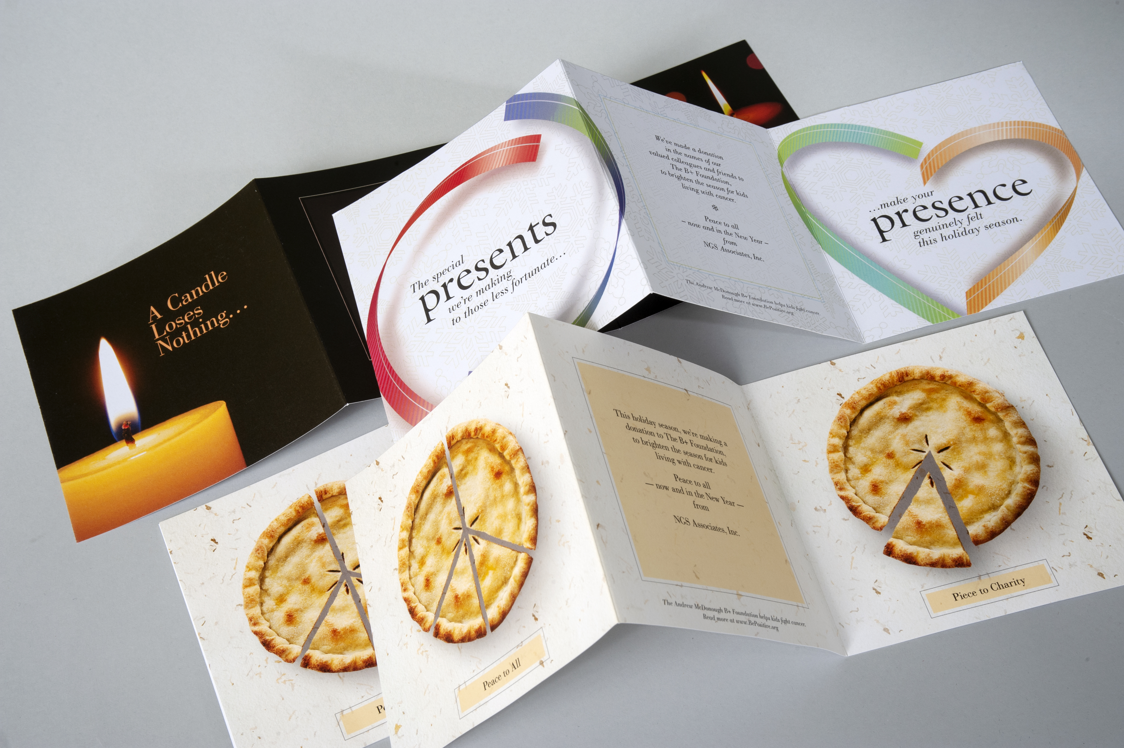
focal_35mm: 50
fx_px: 1560
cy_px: 374
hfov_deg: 39.6
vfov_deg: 27.0
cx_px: 562
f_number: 16
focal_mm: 50
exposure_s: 1/180
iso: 200
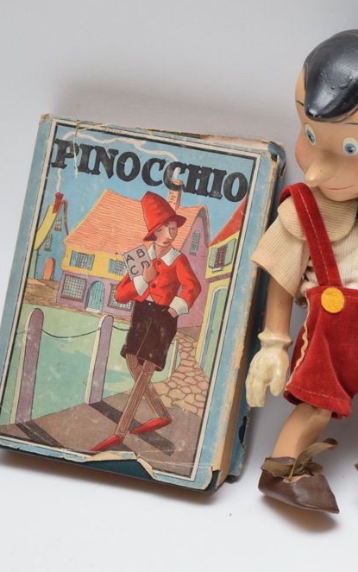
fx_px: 1977
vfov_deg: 16.5
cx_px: 353
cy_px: 285
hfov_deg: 10.3
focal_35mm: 127
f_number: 5.6
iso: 800
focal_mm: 55
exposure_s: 1/100
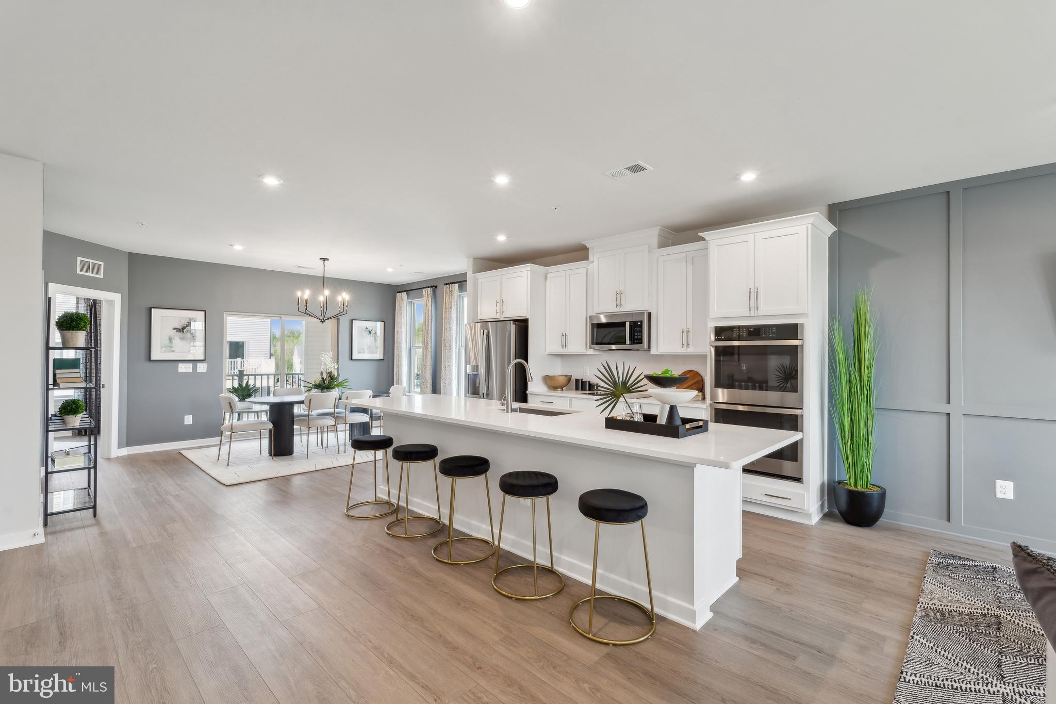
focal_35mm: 16
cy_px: 352
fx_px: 469
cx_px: 528
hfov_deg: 96.7
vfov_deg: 73.7
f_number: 8
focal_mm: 16
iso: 200
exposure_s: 1/13
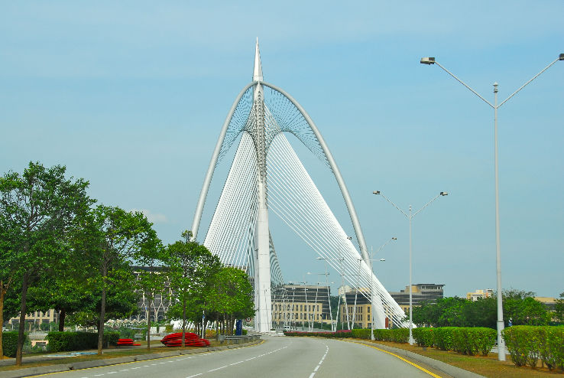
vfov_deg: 21.6
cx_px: 282
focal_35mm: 63
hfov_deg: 31.9
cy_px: 189
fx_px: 988
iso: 100
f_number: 8
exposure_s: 1/250
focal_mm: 42
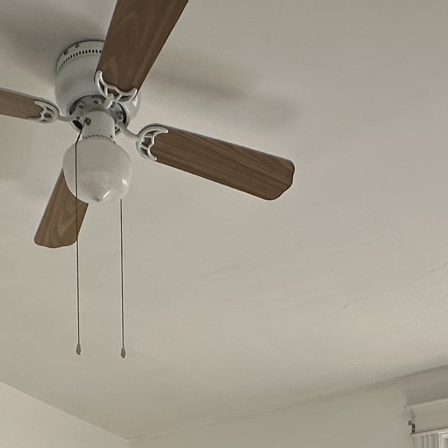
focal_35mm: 57
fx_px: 835
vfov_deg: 22.5
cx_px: 195
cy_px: 729
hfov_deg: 30.0
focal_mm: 2.22
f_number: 2.2
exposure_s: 1/163
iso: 40
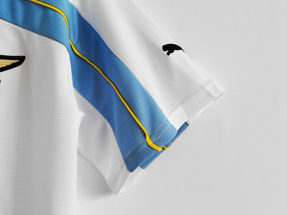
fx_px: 365
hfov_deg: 42.9
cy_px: 108
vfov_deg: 32.9
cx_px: 144
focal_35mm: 44
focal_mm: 5.58
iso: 200
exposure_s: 1/50
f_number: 1.8
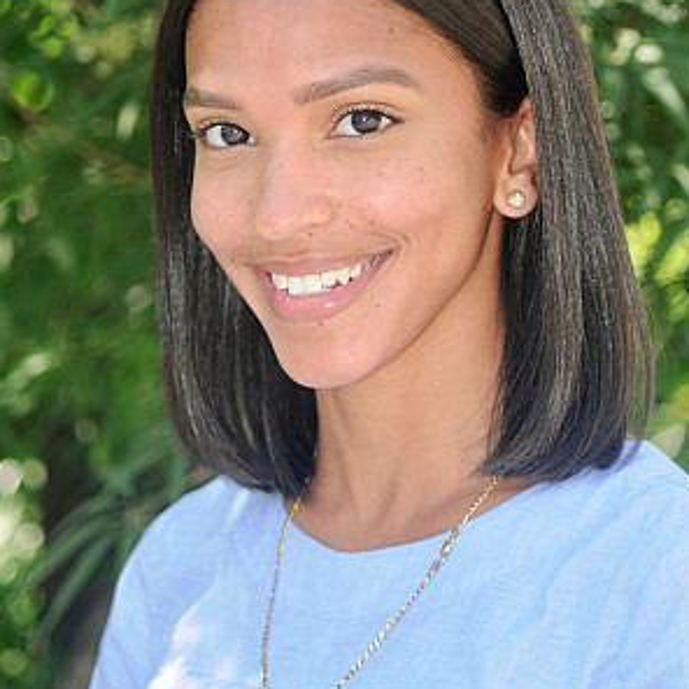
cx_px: 344
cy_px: 237
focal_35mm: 136
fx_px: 3063
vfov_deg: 12.8
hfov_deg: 12.8
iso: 200
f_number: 4
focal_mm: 70
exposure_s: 1/250
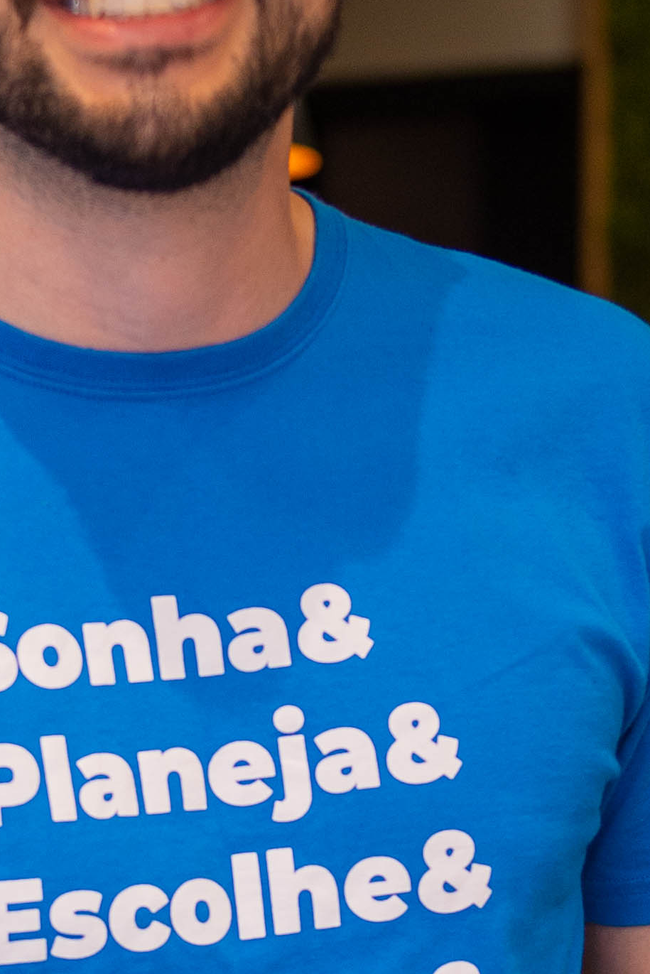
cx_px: 335
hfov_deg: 9.1
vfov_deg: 13.6
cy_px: 695
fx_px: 4086
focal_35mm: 151
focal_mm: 35
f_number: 2
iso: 320
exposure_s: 1/200
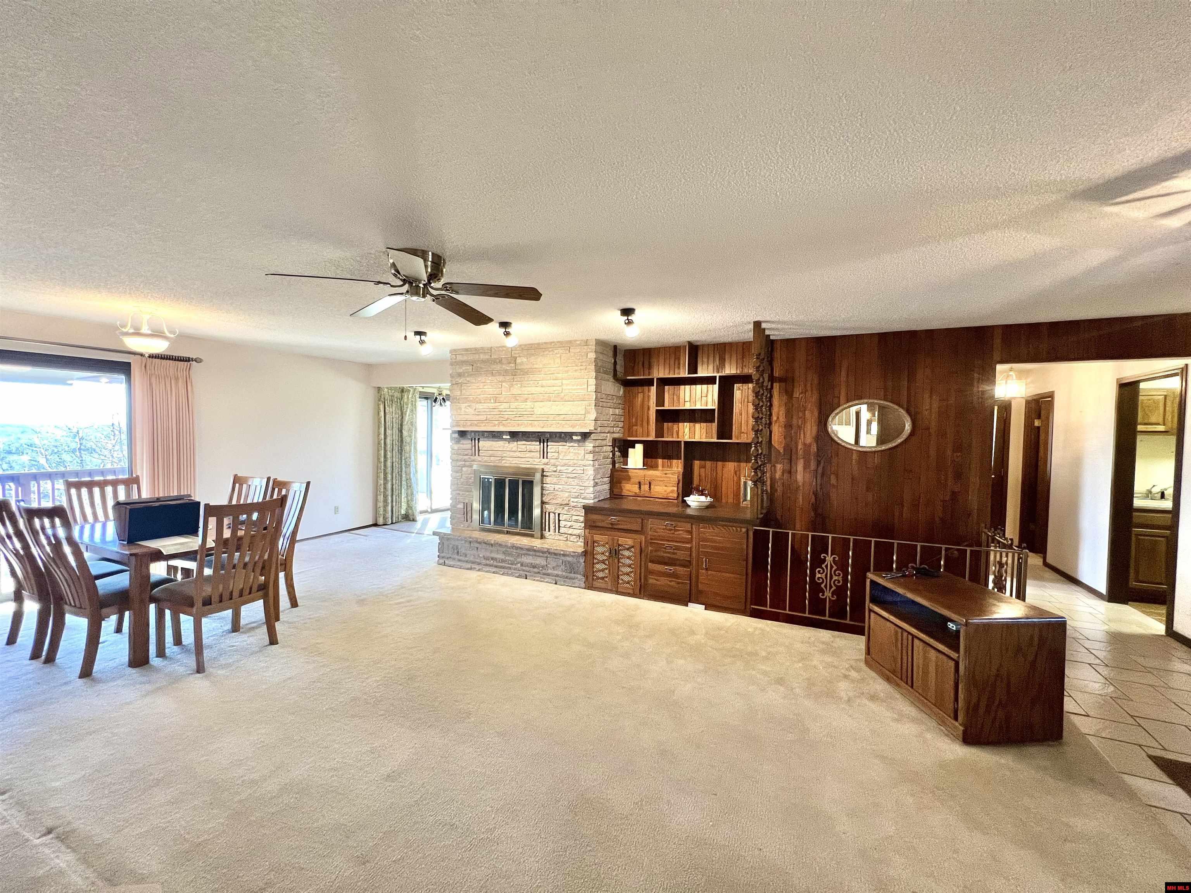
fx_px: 447
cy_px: 446
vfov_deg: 89.9
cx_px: 596
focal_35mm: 13
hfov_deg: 106.2
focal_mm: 1.57
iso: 160
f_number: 1.8
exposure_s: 1/60
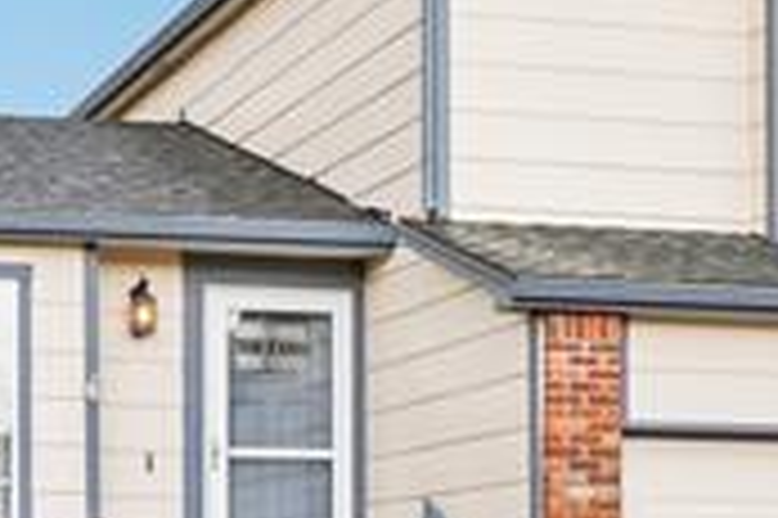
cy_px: 432
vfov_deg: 12.3
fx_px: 2397
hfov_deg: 18.3
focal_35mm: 111
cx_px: 157
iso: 100
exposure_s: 1/30
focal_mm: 20
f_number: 8
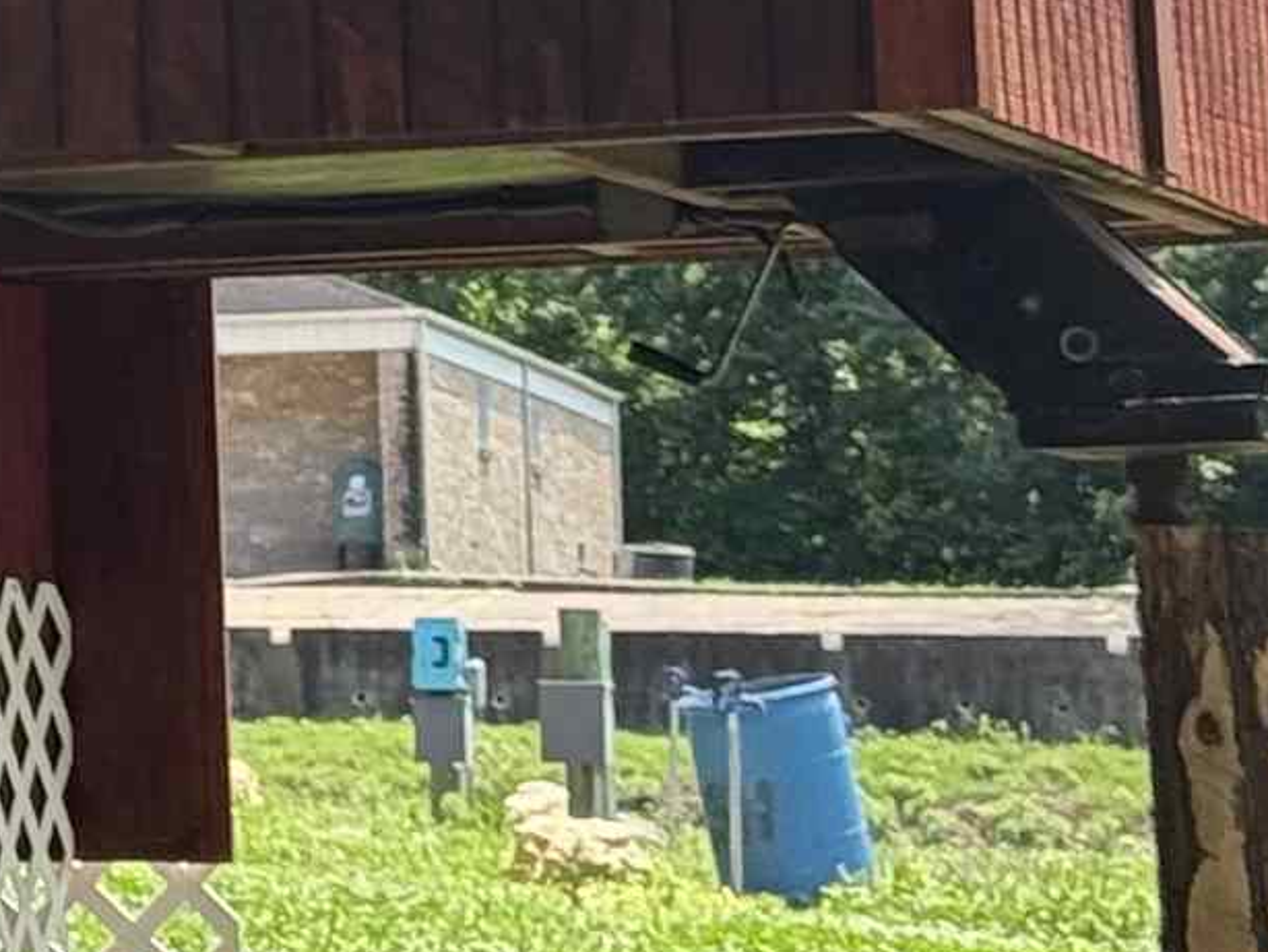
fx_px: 8795
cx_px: -1551
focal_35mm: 240
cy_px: -76
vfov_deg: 6.2
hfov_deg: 7.8
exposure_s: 1/1055
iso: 100
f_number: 1.78
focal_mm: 6.76
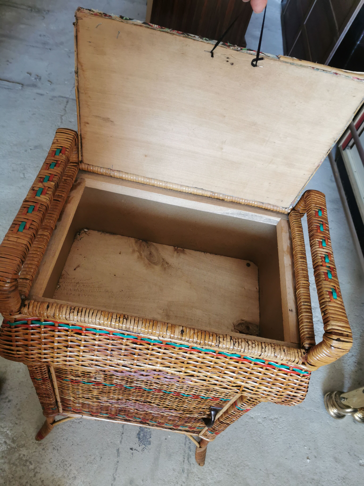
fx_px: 379
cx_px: 182
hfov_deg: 51.4
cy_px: 243
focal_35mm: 27
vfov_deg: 65.3
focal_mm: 5.56
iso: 100
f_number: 1.6
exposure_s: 1/100
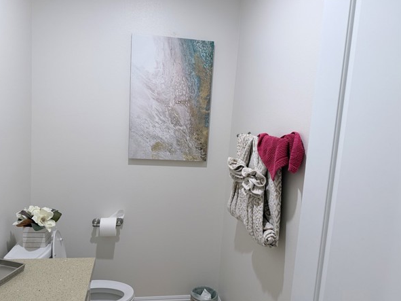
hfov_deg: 67.2
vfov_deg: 53.0
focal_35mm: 26
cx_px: 186
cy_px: 160
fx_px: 301
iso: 160
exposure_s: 1/120
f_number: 1.78
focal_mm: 6.76
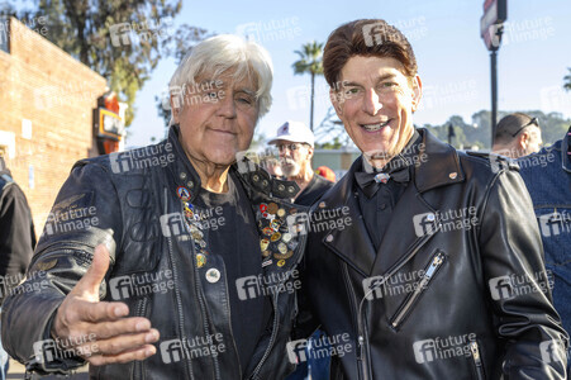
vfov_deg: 33.4
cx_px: 286
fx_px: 634
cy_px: 190
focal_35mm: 40
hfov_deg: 48.5
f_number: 5.6
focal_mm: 40
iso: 200
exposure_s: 1/200
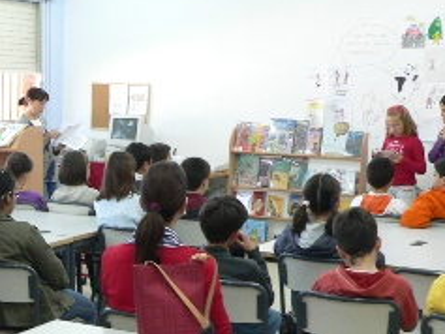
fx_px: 875
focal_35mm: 68
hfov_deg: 28.0
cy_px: 244
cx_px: 88
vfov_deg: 21.5
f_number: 3.3
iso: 200
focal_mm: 6
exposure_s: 1/30
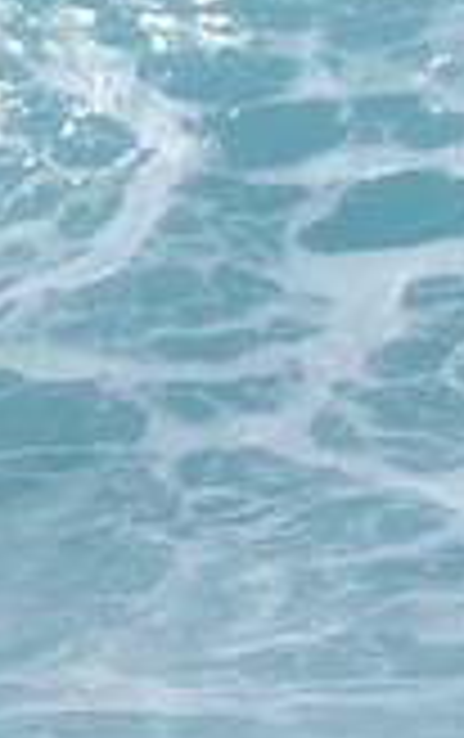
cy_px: 783
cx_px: -2897
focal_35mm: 1984
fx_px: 40002
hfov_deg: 0.7
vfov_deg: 1.1
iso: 200
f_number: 16
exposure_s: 1/250
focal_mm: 200
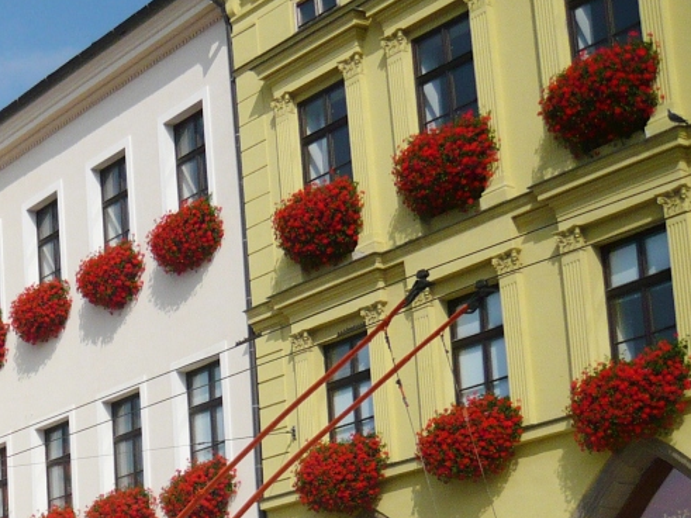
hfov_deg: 20.9
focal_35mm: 86
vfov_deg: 16.6
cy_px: 581
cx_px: -183
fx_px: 1716
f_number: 8
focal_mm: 5.5
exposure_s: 1/400
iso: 100
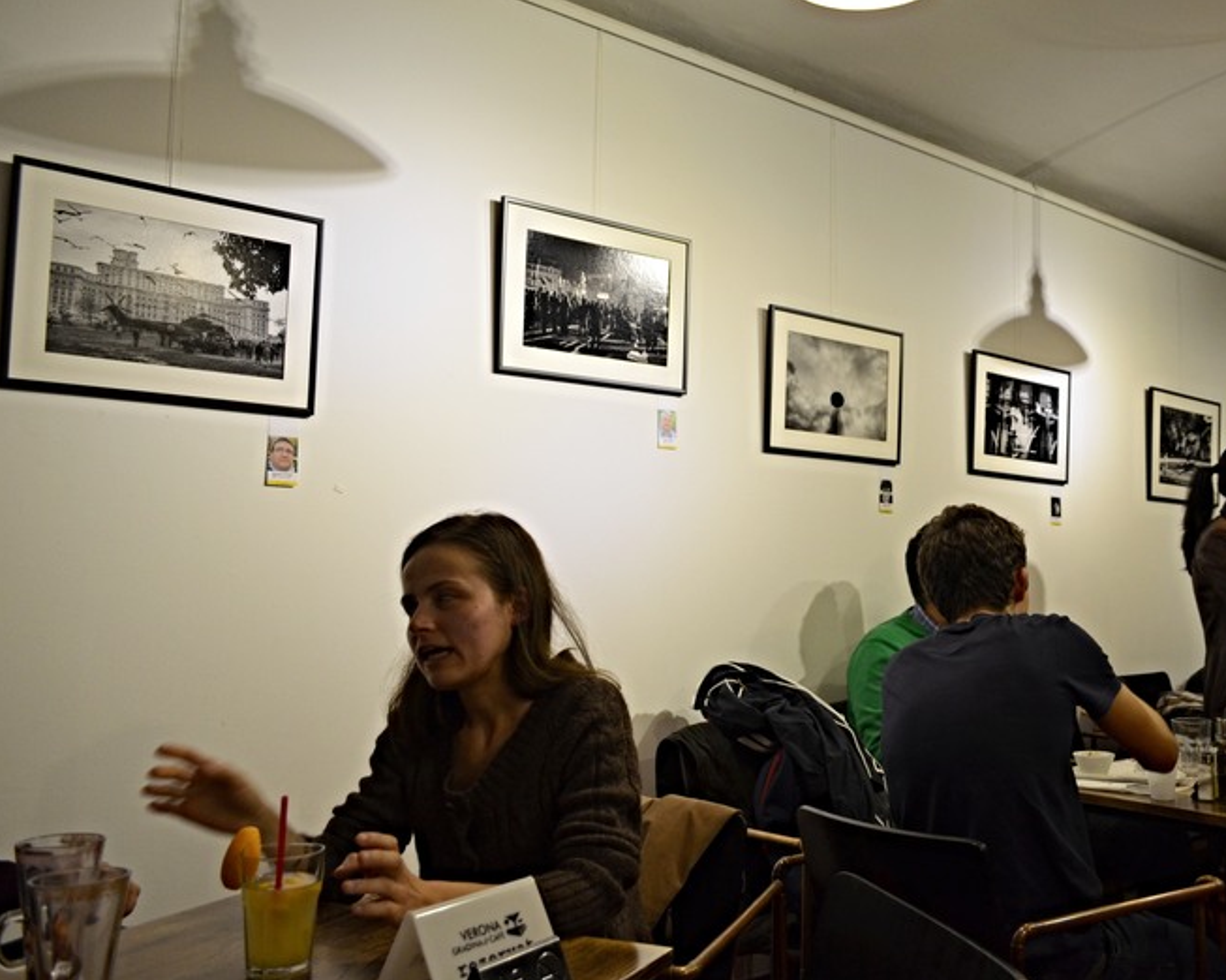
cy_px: 490
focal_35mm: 31
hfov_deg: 56.7
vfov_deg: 47.1
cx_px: 740
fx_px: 1124
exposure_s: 1/50
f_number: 4
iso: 800
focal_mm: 18
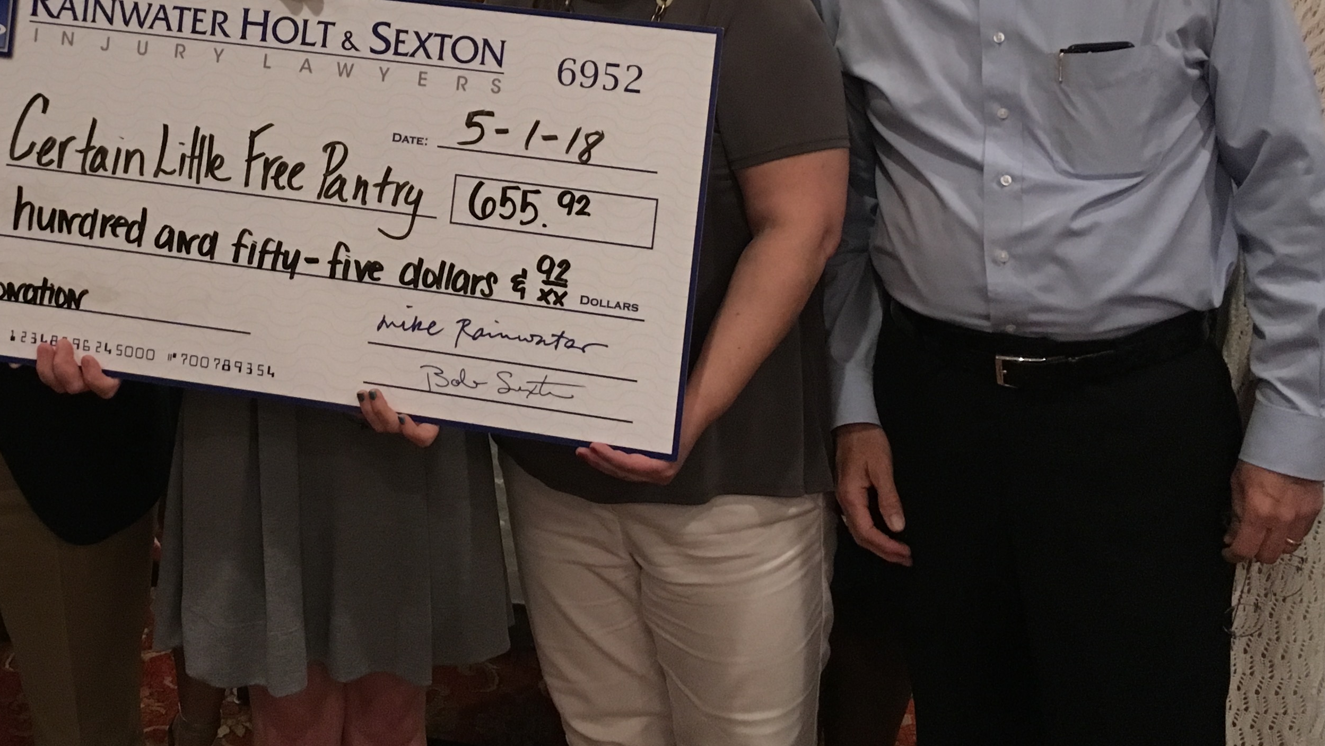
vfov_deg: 22.8
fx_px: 1792
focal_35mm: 51
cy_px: 38
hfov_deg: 39.8
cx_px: 386
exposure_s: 1/20
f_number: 2.2
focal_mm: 4.15
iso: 200
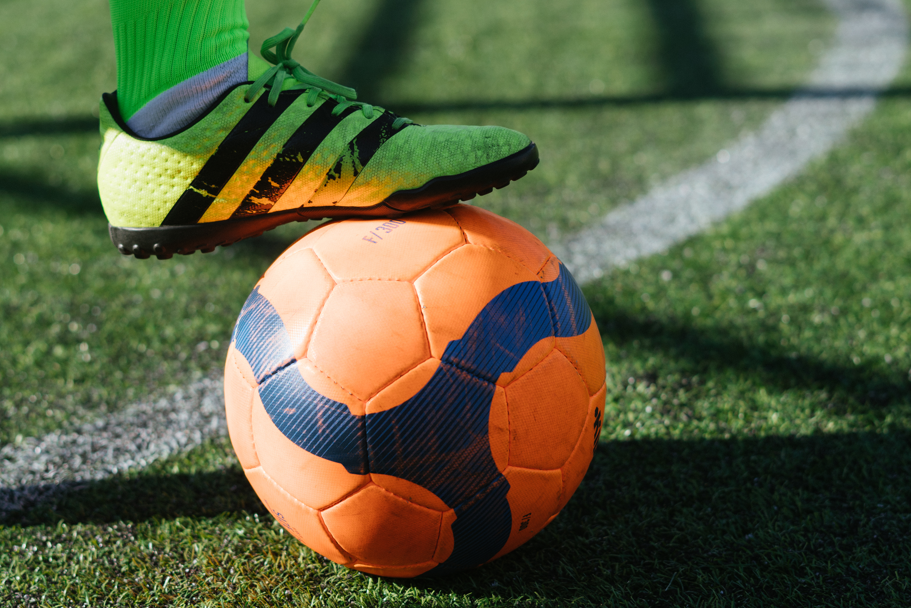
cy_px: 292
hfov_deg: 23.1
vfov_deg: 15.5
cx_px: 500
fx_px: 2227
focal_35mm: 88
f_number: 3.2
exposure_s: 1/800
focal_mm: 50
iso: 100
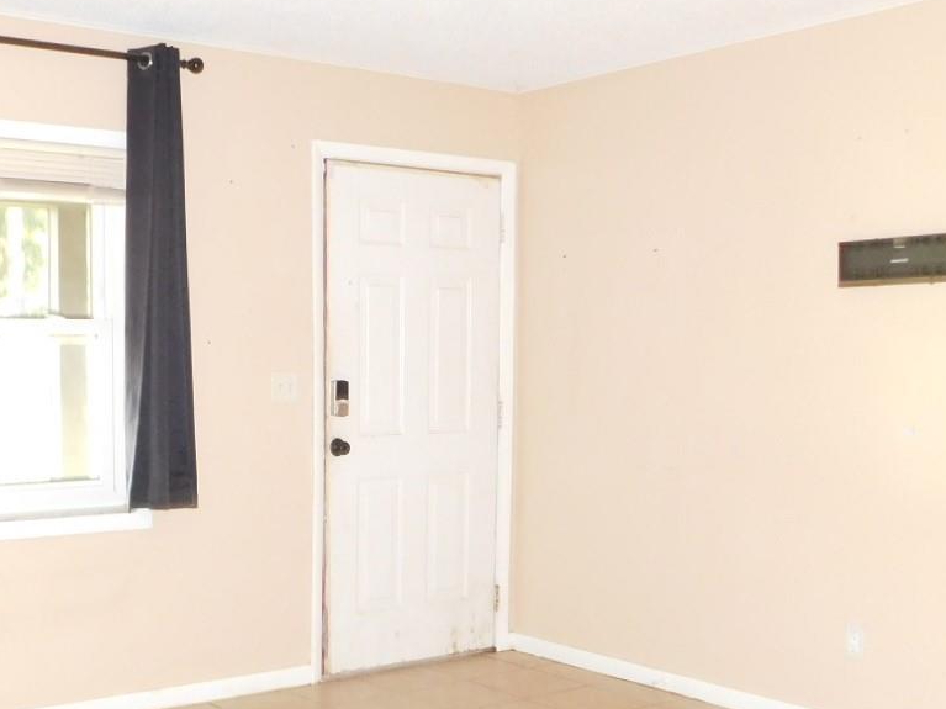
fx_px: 1312
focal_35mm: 48
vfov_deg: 30.1
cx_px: 311
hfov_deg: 39.2
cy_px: 445
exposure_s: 1/30
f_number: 3
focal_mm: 4
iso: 400
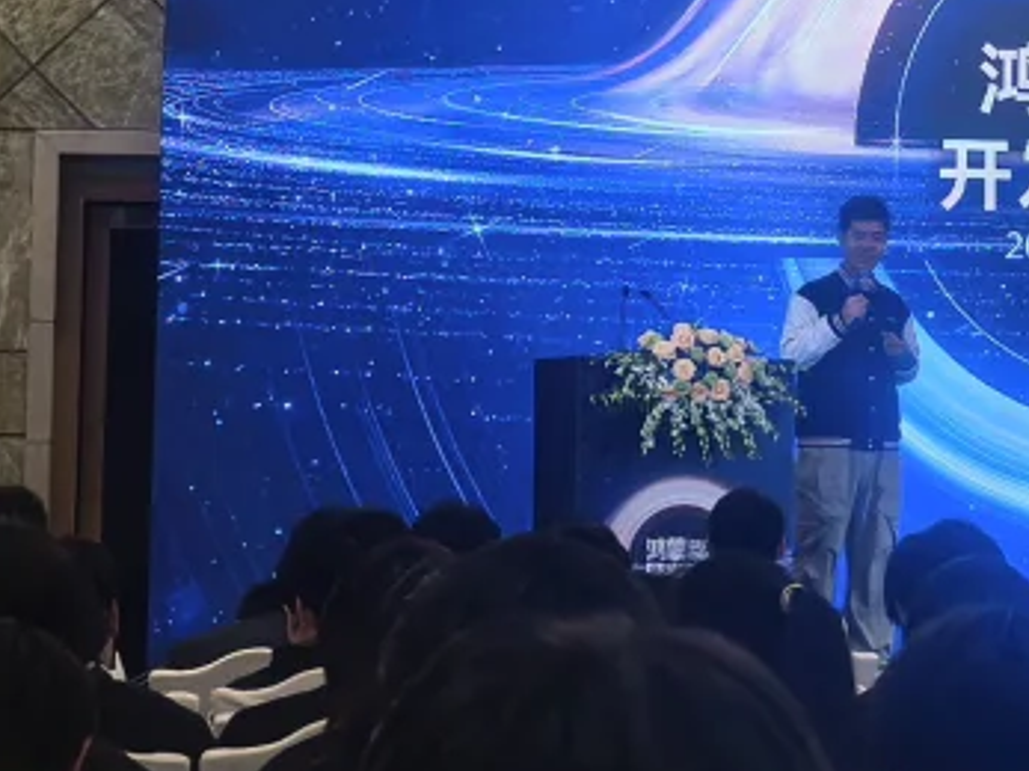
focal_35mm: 162
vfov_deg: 9.1
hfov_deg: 12.0
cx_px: 1065
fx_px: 4814
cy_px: 92
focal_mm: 6.98
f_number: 2
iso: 64
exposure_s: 1/100
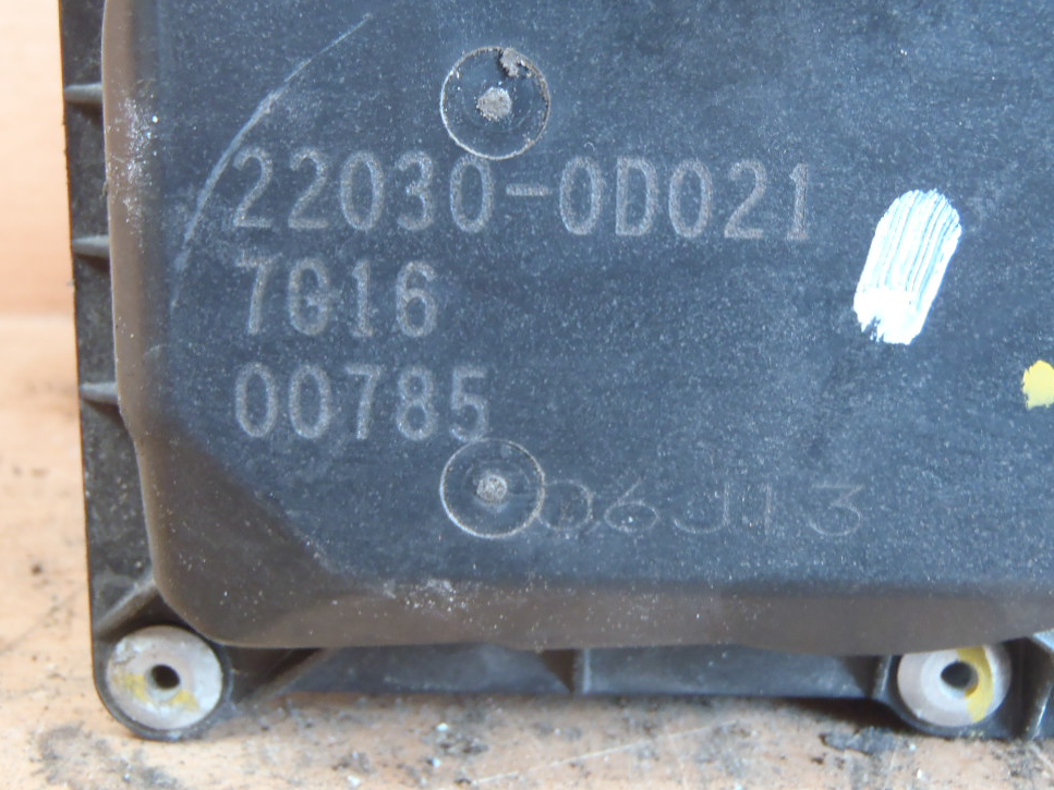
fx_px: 1492
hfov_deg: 38.9
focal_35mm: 49
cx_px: 571
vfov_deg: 29.6
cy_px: 301
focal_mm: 6.64
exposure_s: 1/4
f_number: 4.7
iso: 200
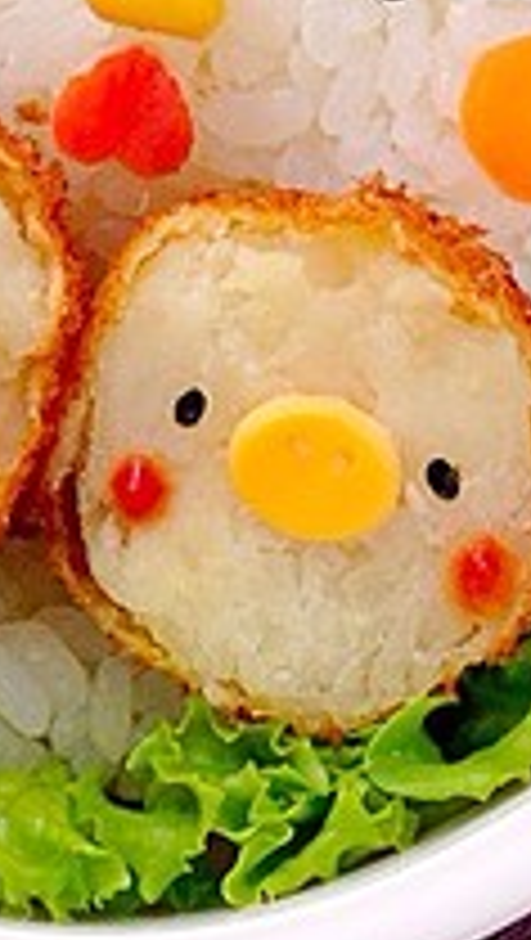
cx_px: 126
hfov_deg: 11.0
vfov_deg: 18.7
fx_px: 2746
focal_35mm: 110
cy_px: -81
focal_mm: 4.12
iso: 64
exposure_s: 1/20
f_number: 2.4
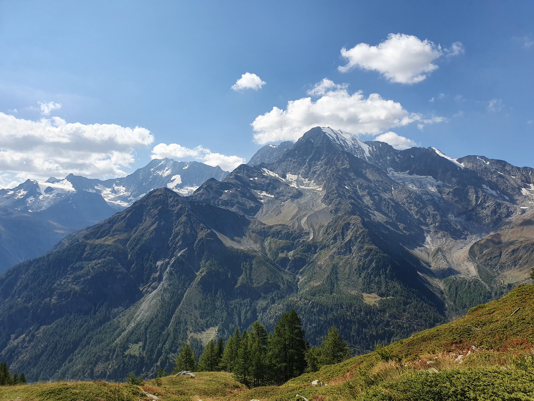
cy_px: 200
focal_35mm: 26
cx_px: 267
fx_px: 401
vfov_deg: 53.1
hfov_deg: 67.3
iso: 50
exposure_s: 1/1932
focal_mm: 4.32
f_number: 2.4
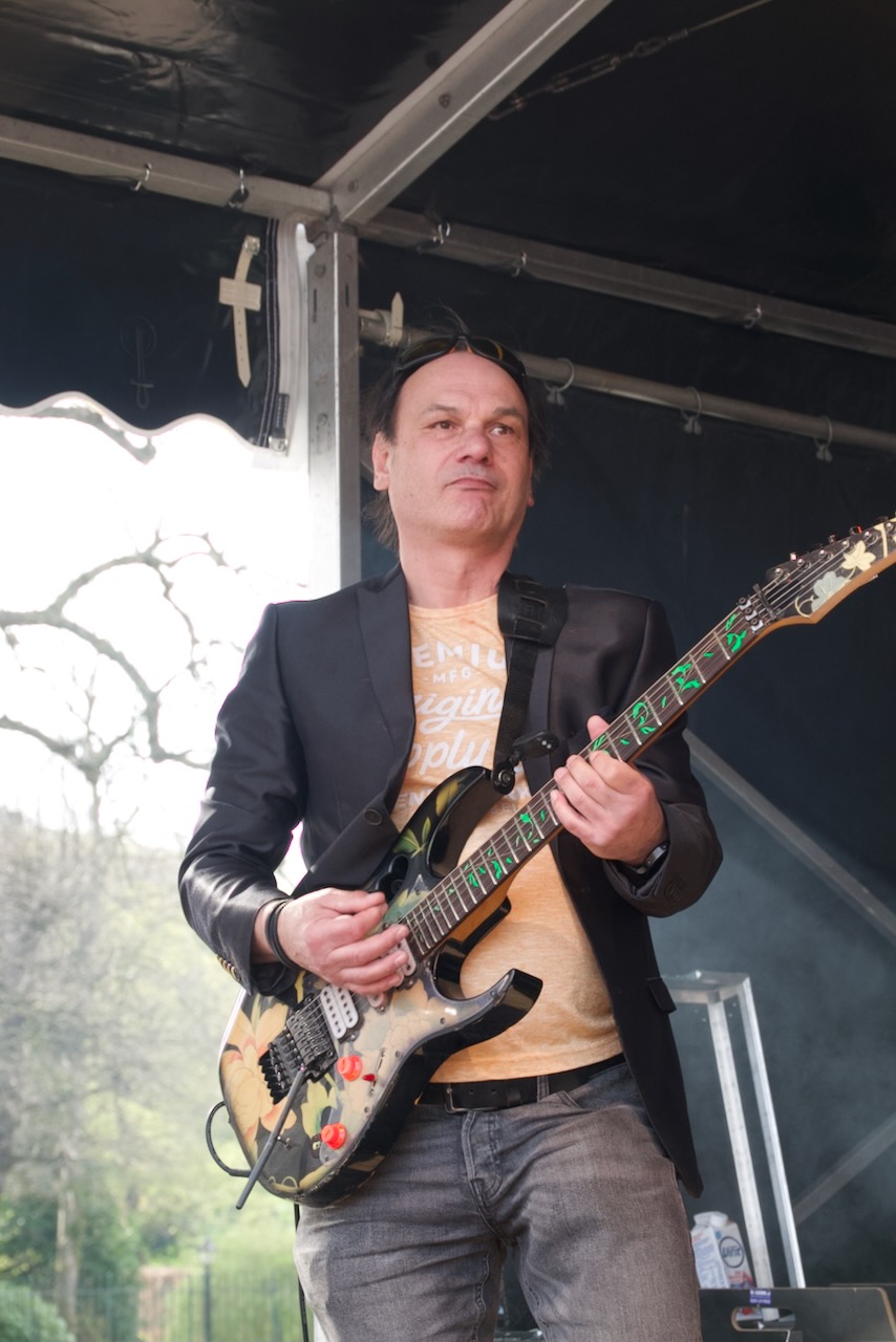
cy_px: 671
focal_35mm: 91
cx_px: 448
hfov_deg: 15.0
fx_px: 3395
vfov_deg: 22.4
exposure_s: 1/250
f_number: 3.5
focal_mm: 33.51
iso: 320
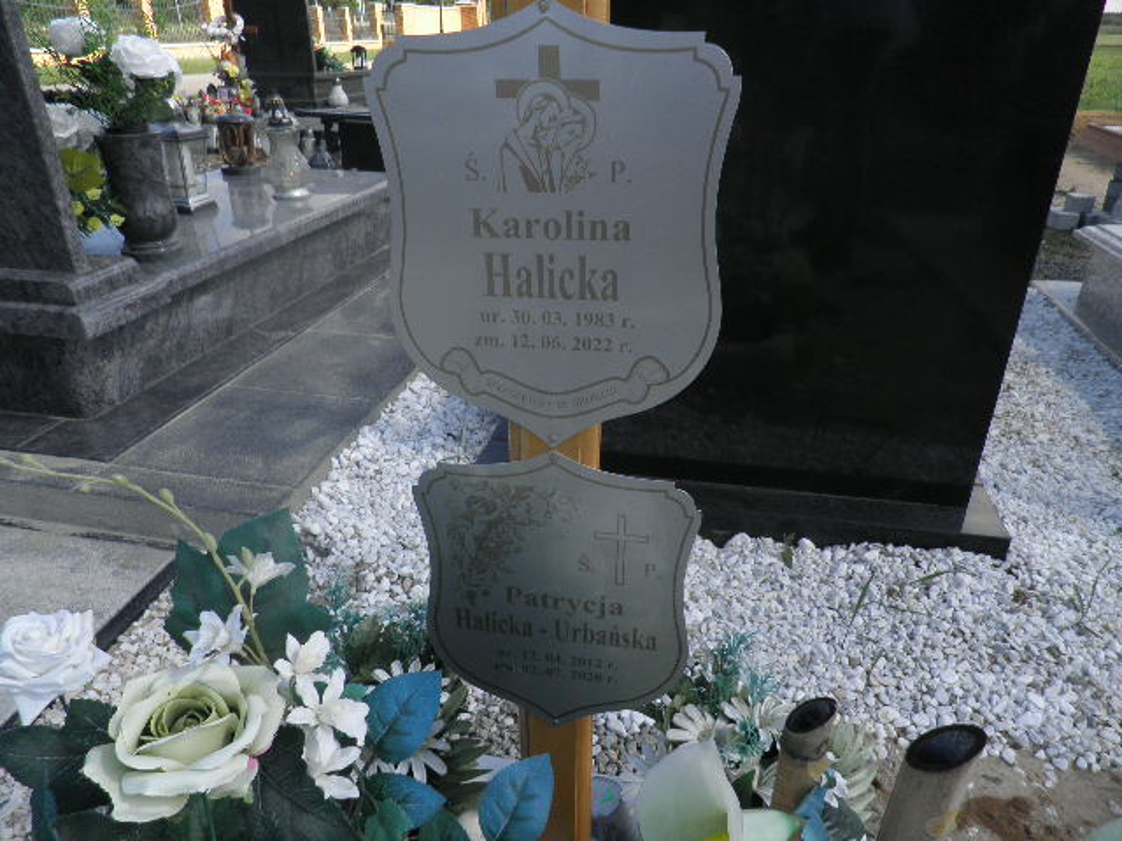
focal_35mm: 24
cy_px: 420
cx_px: 561
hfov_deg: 71.6
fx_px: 778
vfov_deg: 56.8
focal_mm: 4.3
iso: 64
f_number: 8.3
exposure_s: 1/100
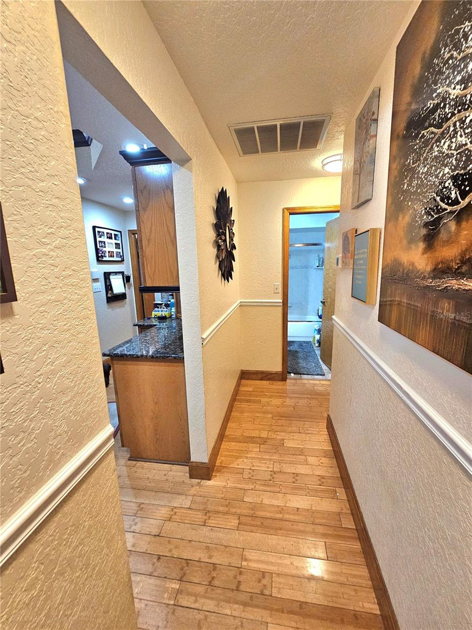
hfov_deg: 89.9
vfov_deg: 106.2
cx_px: 236
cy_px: 315
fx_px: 236
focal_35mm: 13
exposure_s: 1/60.2
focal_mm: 2.2
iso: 250
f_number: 2.2
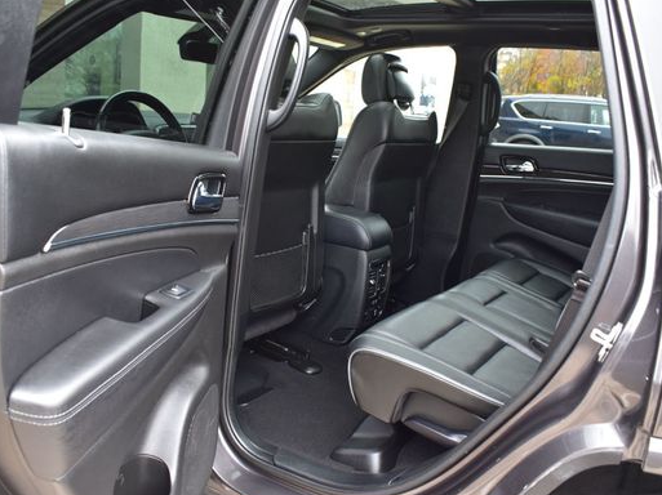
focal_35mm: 36
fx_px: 688
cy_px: 245
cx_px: 323
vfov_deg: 39.6
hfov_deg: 51.4
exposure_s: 1/15
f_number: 6.3
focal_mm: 20
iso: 400
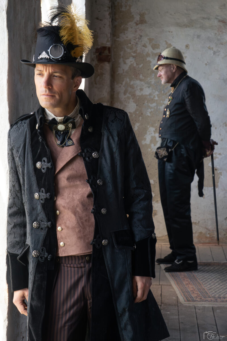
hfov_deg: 13.3
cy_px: 170
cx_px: 114
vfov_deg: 19.8
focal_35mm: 103
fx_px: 974
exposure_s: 1/100
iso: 2000
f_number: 11
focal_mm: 69
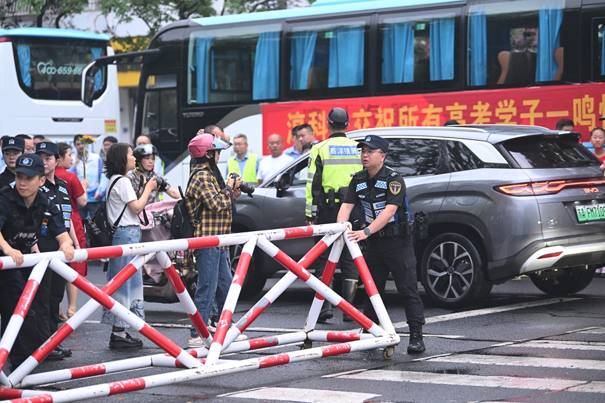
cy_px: 202
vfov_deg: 11.4
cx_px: 302
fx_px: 2016
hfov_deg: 17.1
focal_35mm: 120
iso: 1800
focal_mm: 120
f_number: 2.8
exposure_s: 1/320
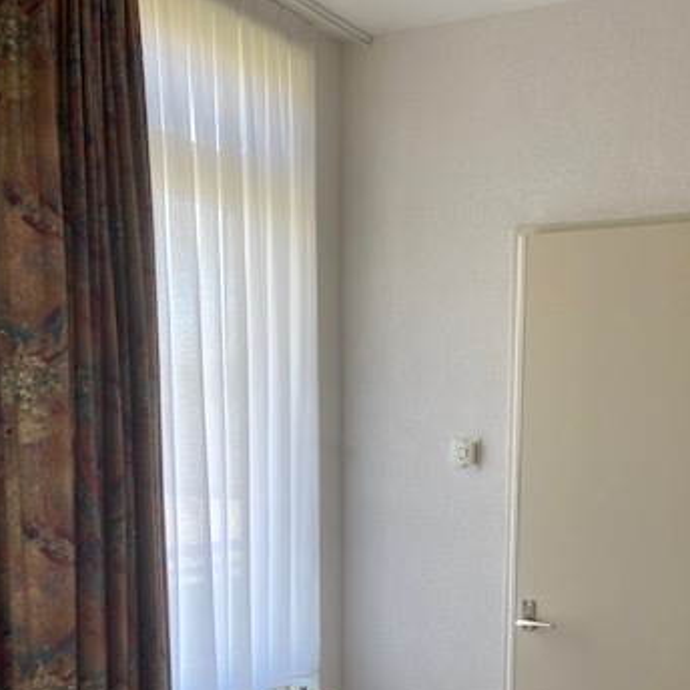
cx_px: 437
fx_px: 1037
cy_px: 606
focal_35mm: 46
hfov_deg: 36.5
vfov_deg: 34.9
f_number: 1.8
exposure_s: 1/80
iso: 80
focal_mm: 3.99
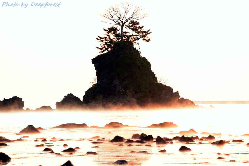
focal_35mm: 200
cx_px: 124
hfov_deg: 10.3
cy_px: 83
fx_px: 1383
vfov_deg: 6.9
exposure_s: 1/2000
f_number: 6
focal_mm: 200
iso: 4000
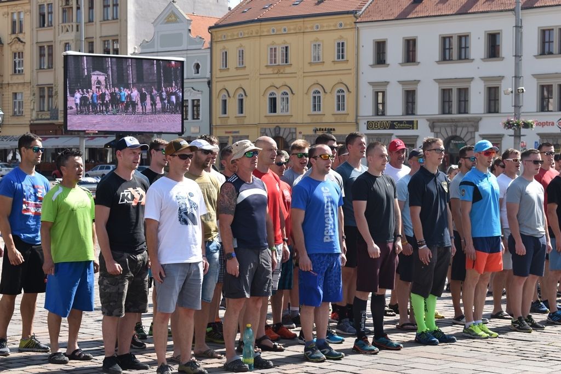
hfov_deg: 24.6
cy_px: 187
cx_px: 280
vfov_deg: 16.6
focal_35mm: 82
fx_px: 1286
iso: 100
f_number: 8
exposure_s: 1/160
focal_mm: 55
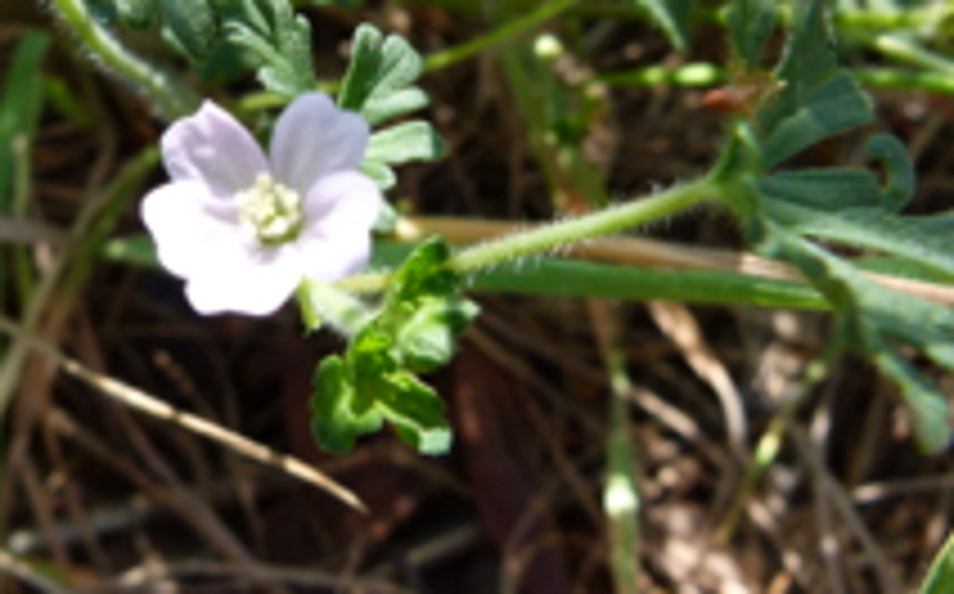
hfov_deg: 41.3
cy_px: 212
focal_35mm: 48
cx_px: 315
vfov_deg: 26.7
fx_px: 1247
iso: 100
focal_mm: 4.5
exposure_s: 1/125
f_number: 4
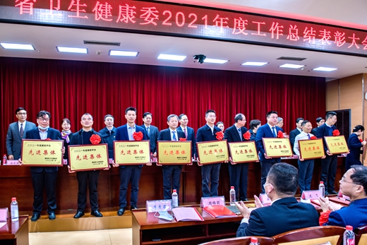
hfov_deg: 73.7
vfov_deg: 53.2
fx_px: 245
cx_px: 184
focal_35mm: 24
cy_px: 122
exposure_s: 1/60
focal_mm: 24
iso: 1000
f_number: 3.5
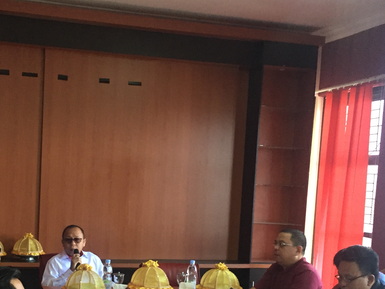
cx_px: 118
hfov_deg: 35.7
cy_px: 228
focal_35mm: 53
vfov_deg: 27.0
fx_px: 589
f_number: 2.2
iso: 250
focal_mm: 4.15
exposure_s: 1/17
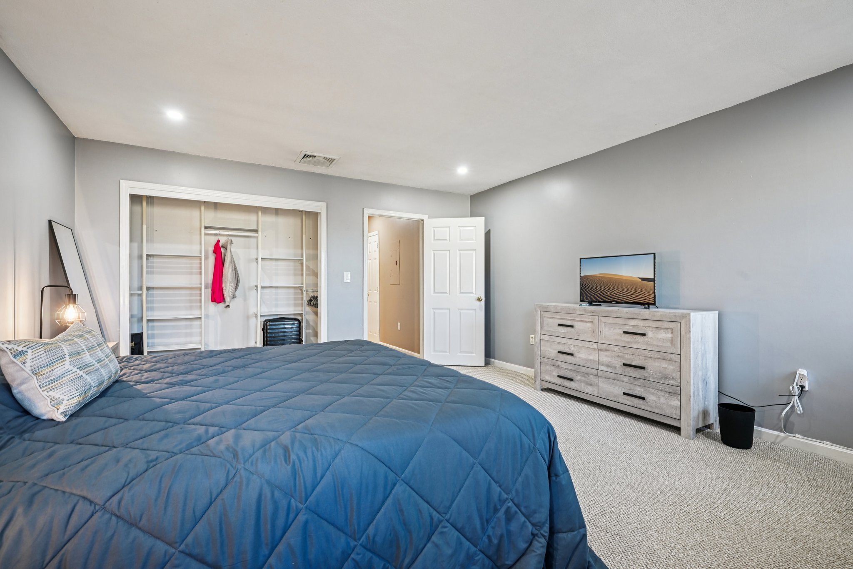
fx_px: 379
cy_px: 284
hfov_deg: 96.7
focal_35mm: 16
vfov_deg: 73.7
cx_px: 426
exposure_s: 1/8
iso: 400
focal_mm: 16
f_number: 8
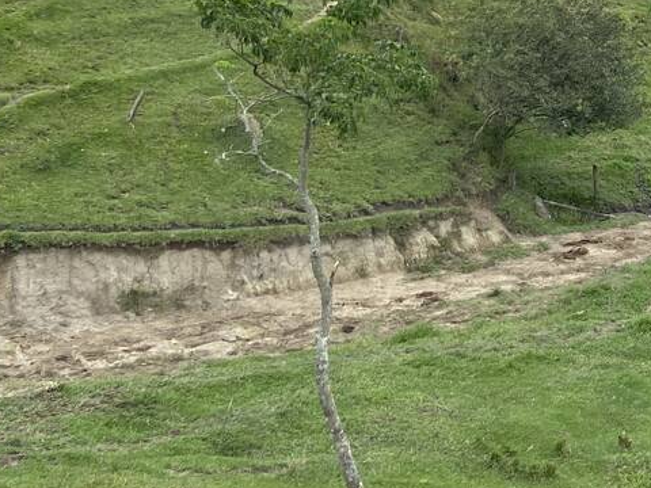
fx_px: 1467
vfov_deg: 18.3
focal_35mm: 78
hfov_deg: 21.9
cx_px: 895
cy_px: -31
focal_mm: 4.25
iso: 32
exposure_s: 1/864
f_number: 1.8
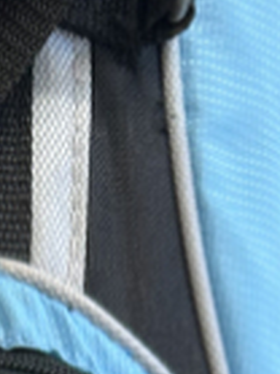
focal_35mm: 173
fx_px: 1869
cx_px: 57
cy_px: 1154
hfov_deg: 8.6
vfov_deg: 9.0
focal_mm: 6.9
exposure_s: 1/50
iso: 125
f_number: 1.8
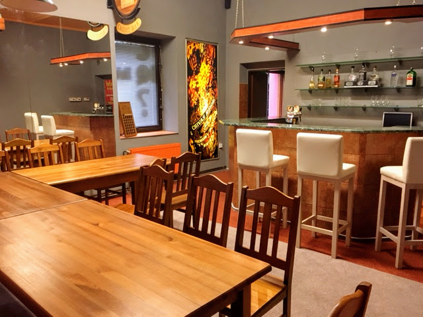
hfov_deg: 61.7
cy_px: 158
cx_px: 212
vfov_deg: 48.2
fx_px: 354
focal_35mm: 29
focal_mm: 4.15
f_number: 2.2
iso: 200
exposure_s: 1/25
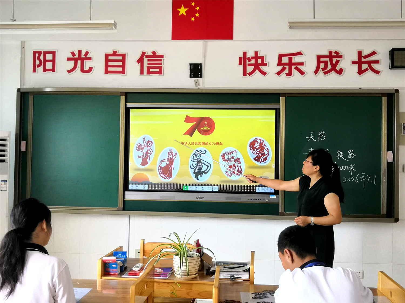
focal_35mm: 38
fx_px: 445
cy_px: 152
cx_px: 202
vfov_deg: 37.7
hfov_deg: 49.0
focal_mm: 3.95
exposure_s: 1/50
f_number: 1.8
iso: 125
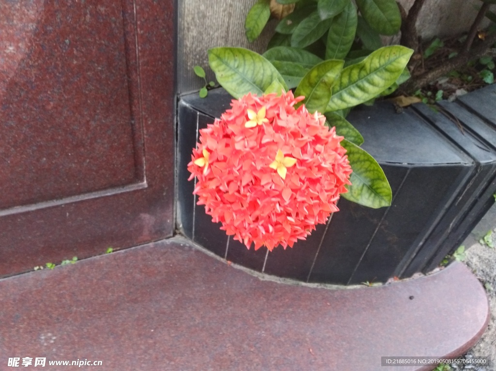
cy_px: 186
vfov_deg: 53.0
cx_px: 248
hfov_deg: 67.4
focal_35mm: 26
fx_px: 372
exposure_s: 1/20
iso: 646
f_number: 2.2
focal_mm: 3.83
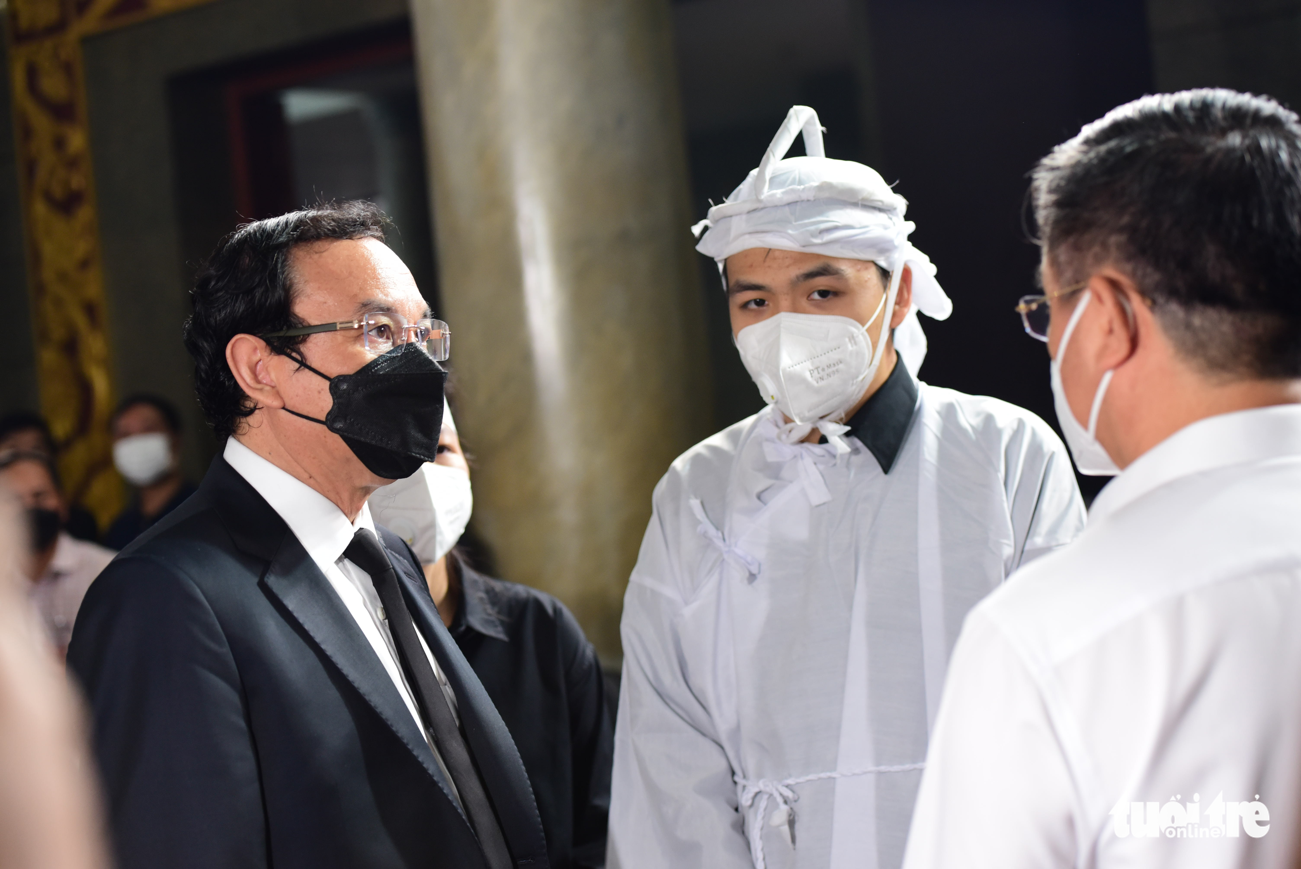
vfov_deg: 19.5
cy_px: 434
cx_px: 650
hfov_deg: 28.8
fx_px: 2531
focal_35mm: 70
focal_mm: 70
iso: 2000
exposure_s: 1/320
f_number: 4
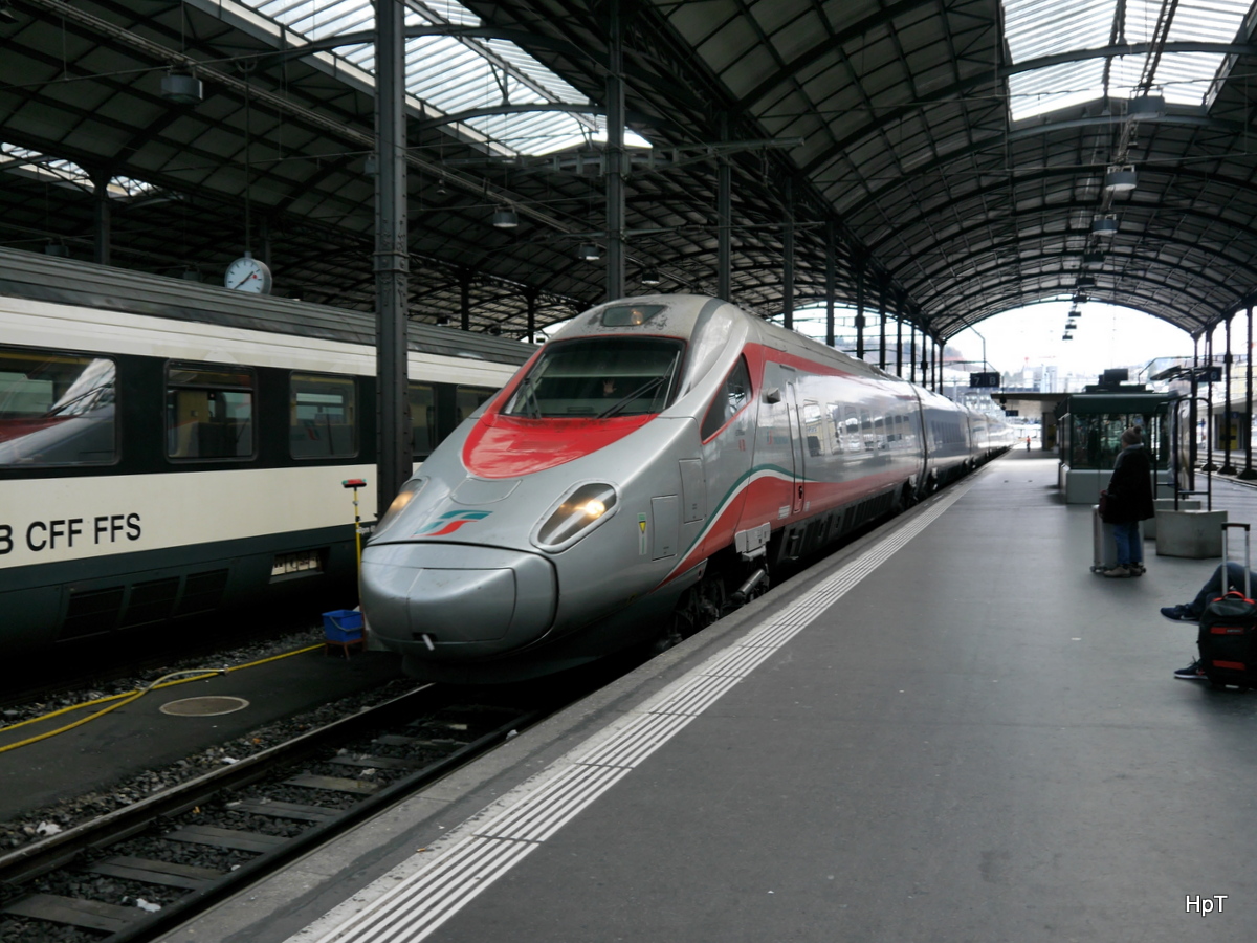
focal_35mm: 32
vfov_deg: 44.2
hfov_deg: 56.8
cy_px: 472
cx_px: 628
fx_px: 1162
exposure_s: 1/80
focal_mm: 16
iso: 160
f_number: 4
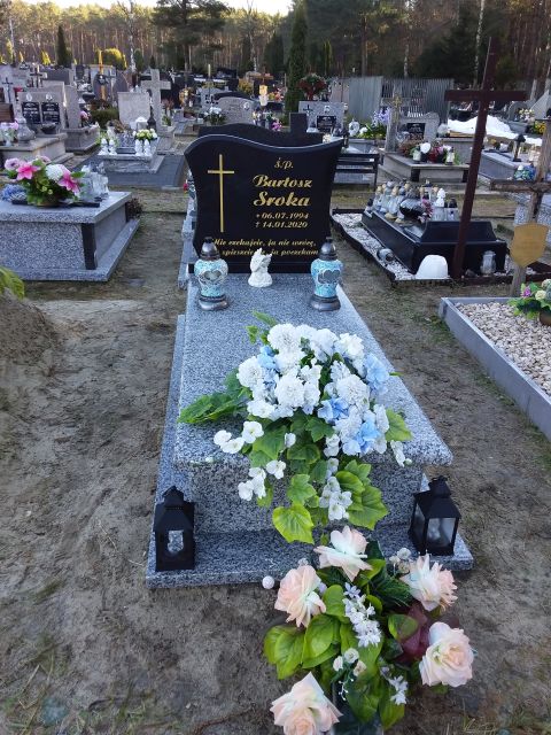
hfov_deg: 49.7
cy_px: 368
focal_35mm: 28
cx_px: 276
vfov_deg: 63.4
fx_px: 594
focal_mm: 2.91
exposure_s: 1/130
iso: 40
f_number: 1.9
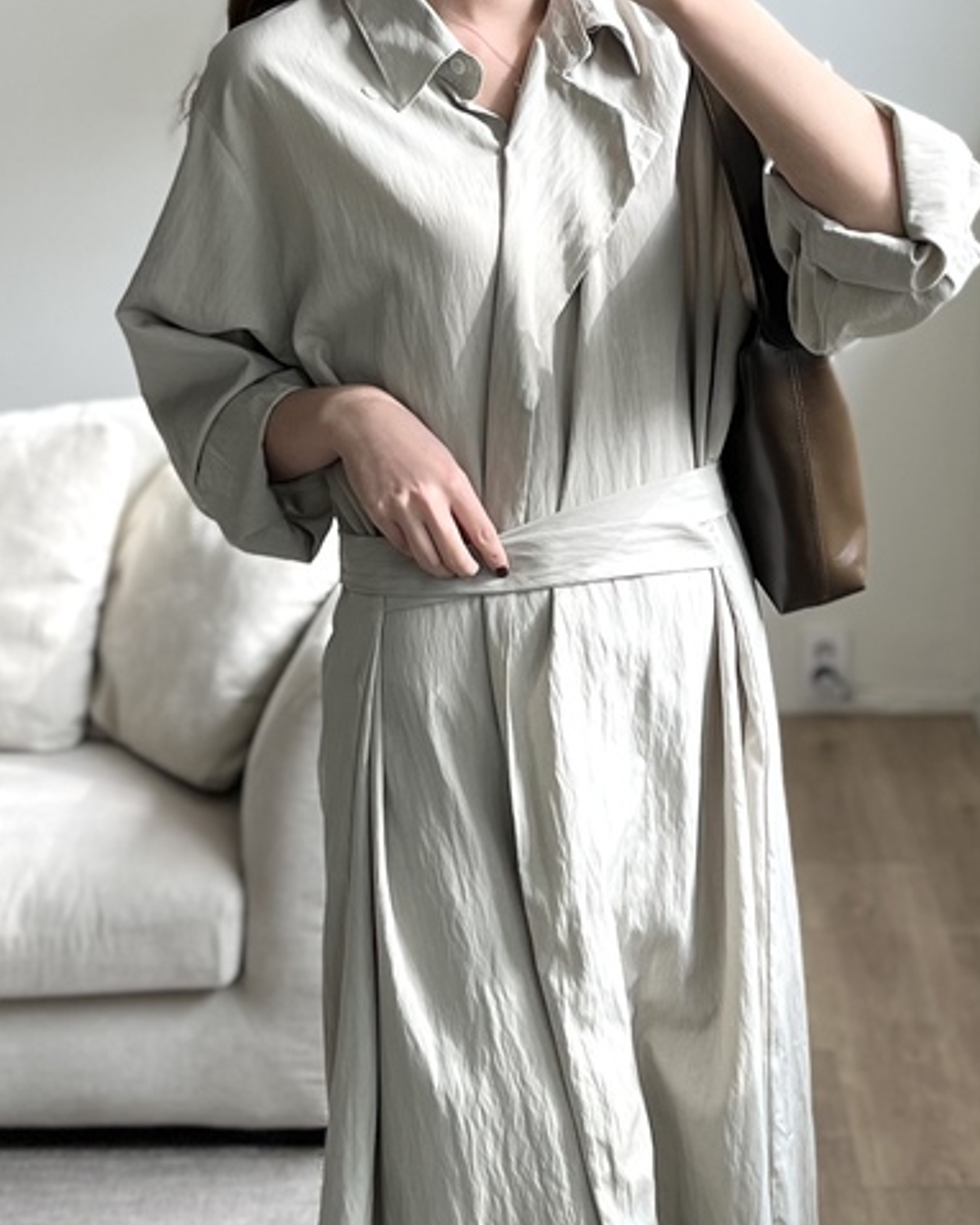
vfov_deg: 35.1
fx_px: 1922
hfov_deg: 28.6
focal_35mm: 53
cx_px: 473
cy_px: 442
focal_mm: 5.1
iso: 32
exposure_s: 1/139
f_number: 1.6
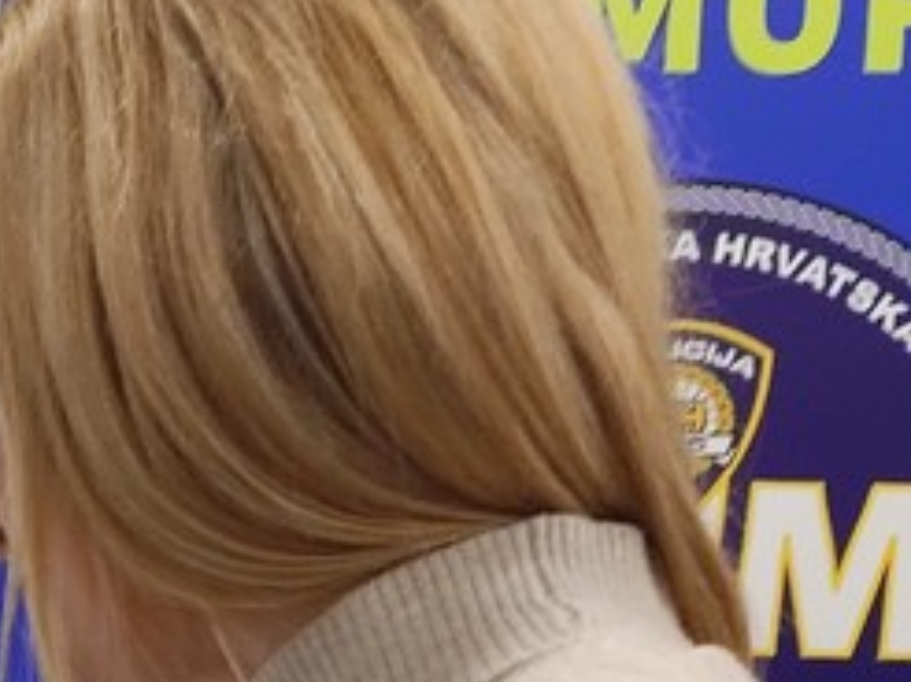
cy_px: 1119
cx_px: -133
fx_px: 2734
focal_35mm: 104
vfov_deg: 13.2
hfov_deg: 18.1
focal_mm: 4.7
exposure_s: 1/50
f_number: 1.79
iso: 405
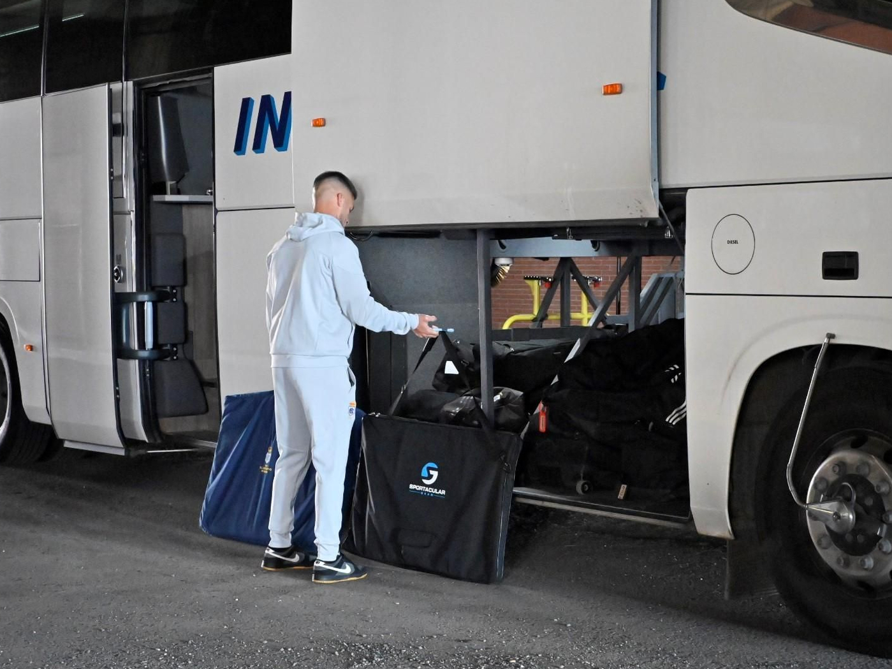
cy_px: 337
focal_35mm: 66
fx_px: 1701
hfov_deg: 29.4
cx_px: 461
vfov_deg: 22.3
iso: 6400
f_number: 5.6
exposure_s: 1/125
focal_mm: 40
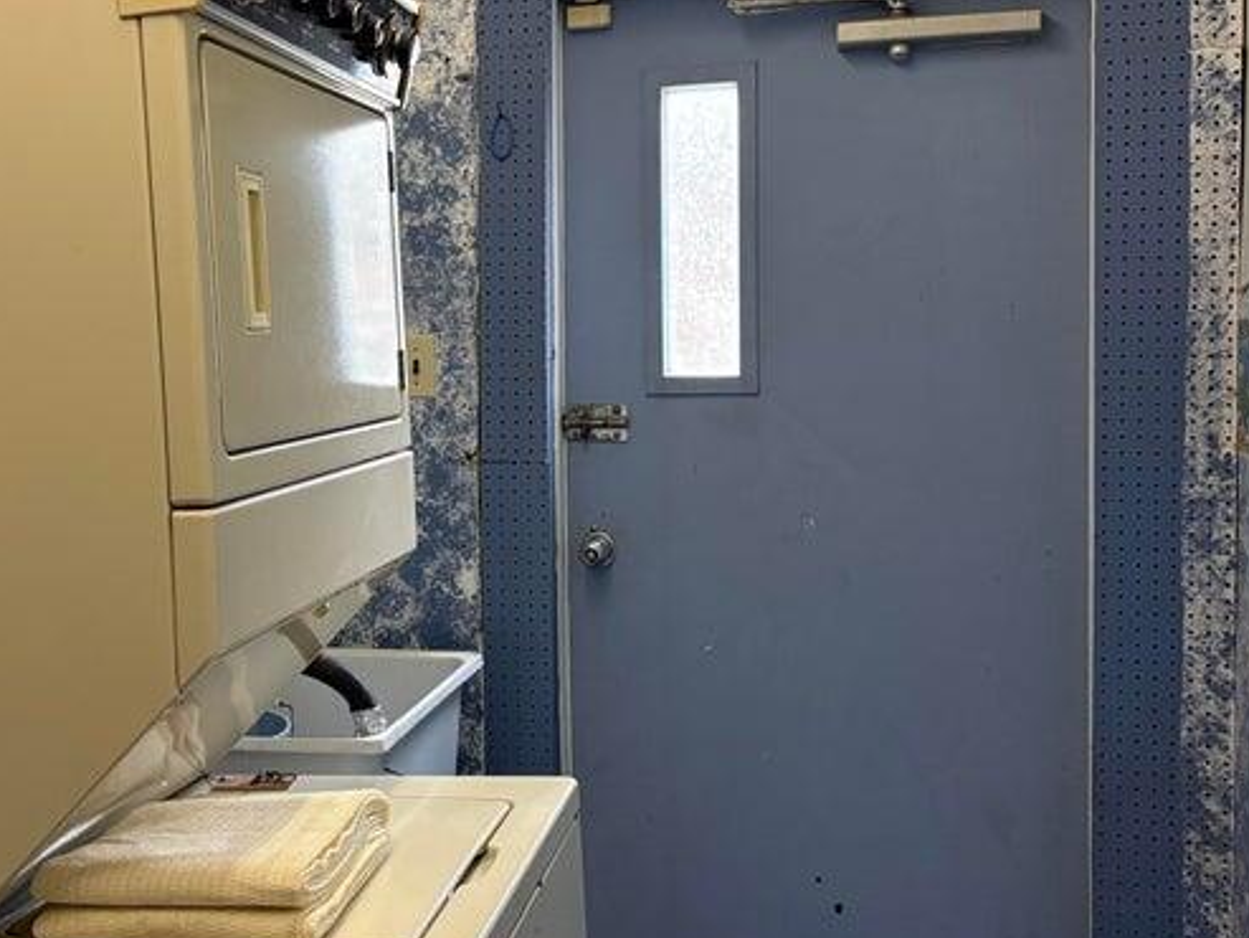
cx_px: 460
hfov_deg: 41.7
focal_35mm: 45
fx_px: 1624
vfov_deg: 32.1
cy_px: 403
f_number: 1.6
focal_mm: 5.96
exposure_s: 1/60
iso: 400
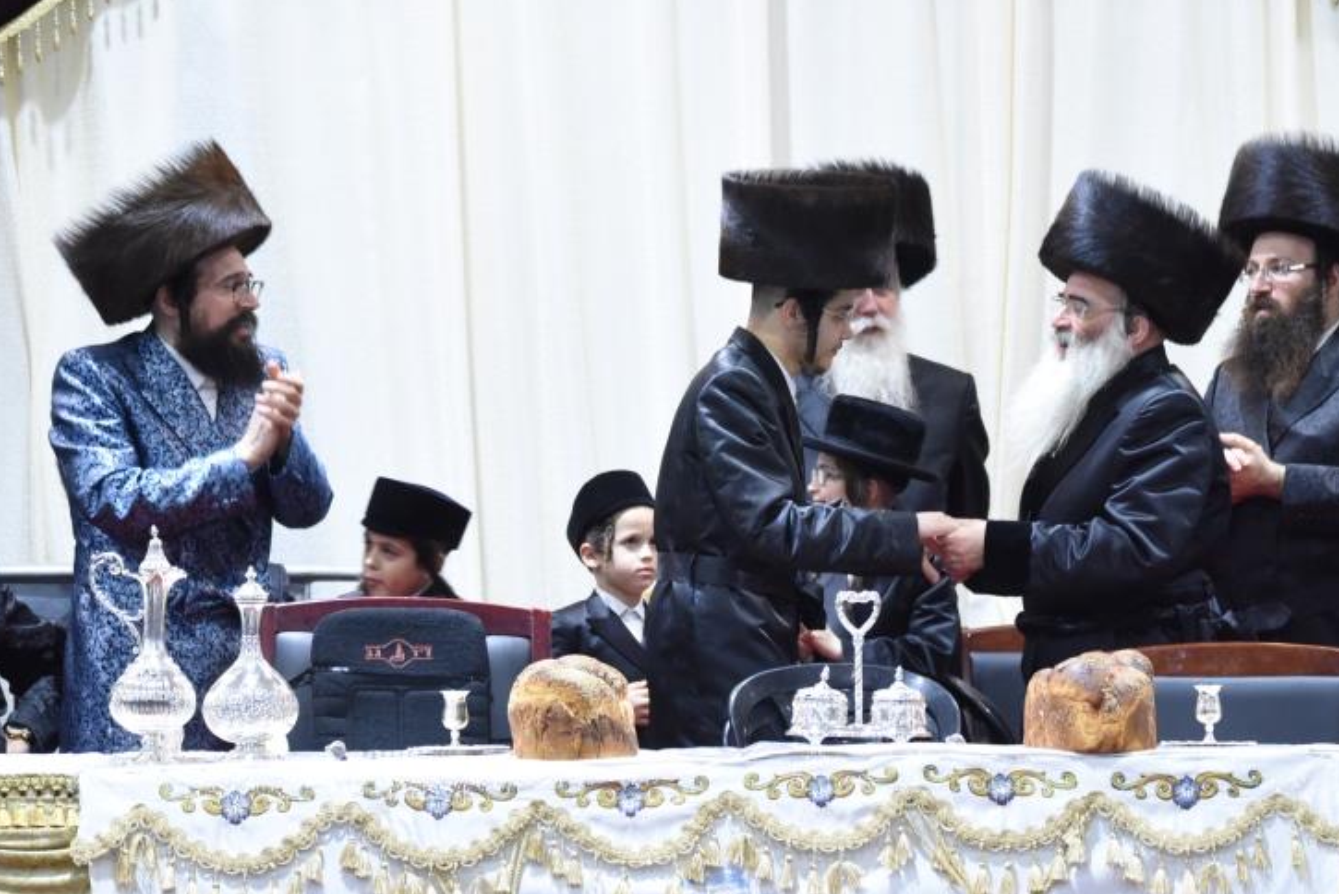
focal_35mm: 353
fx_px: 13134
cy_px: 476
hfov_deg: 5.8
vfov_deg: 3.9
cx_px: 936
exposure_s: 1/100
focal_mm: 250
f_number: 5.6
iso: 4000
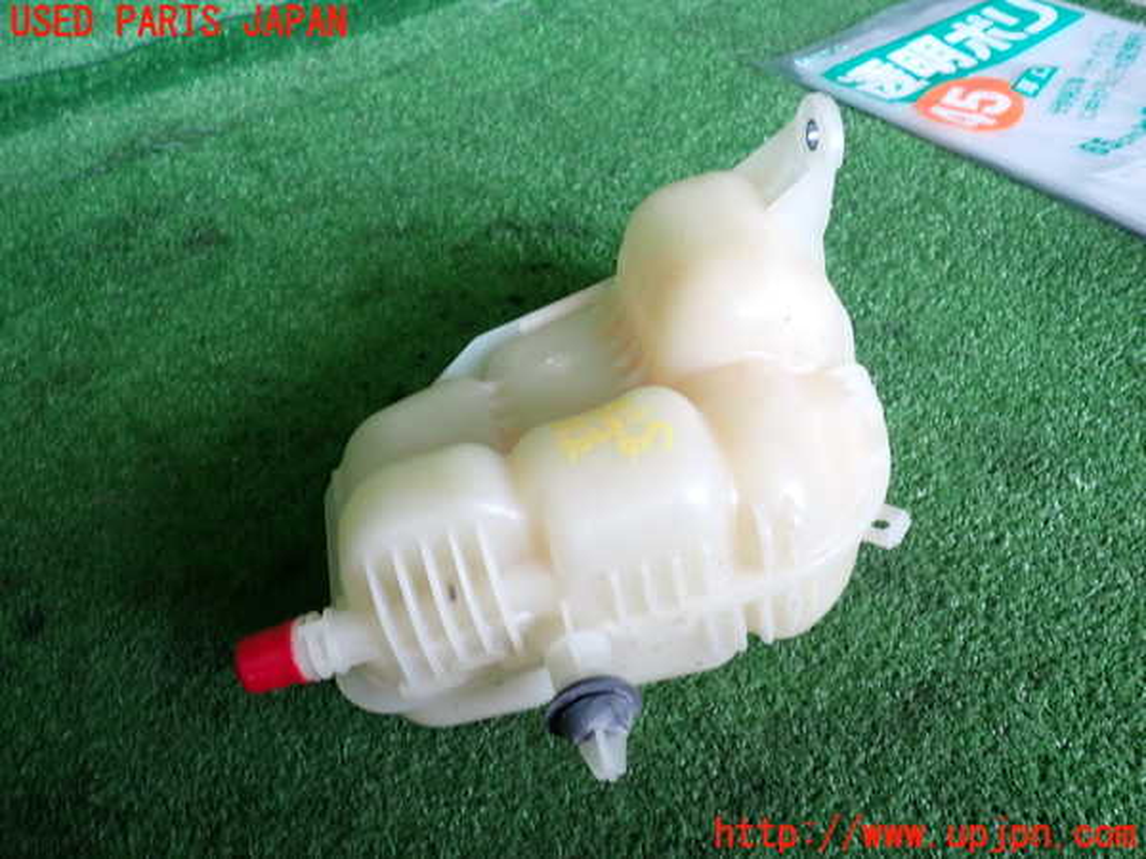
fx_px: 993
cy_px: 430
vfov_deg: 46.8
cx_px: 573
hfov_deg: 60.0
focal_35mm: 30
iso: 200
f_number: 2.3
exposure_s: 1/50
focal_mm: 5.4
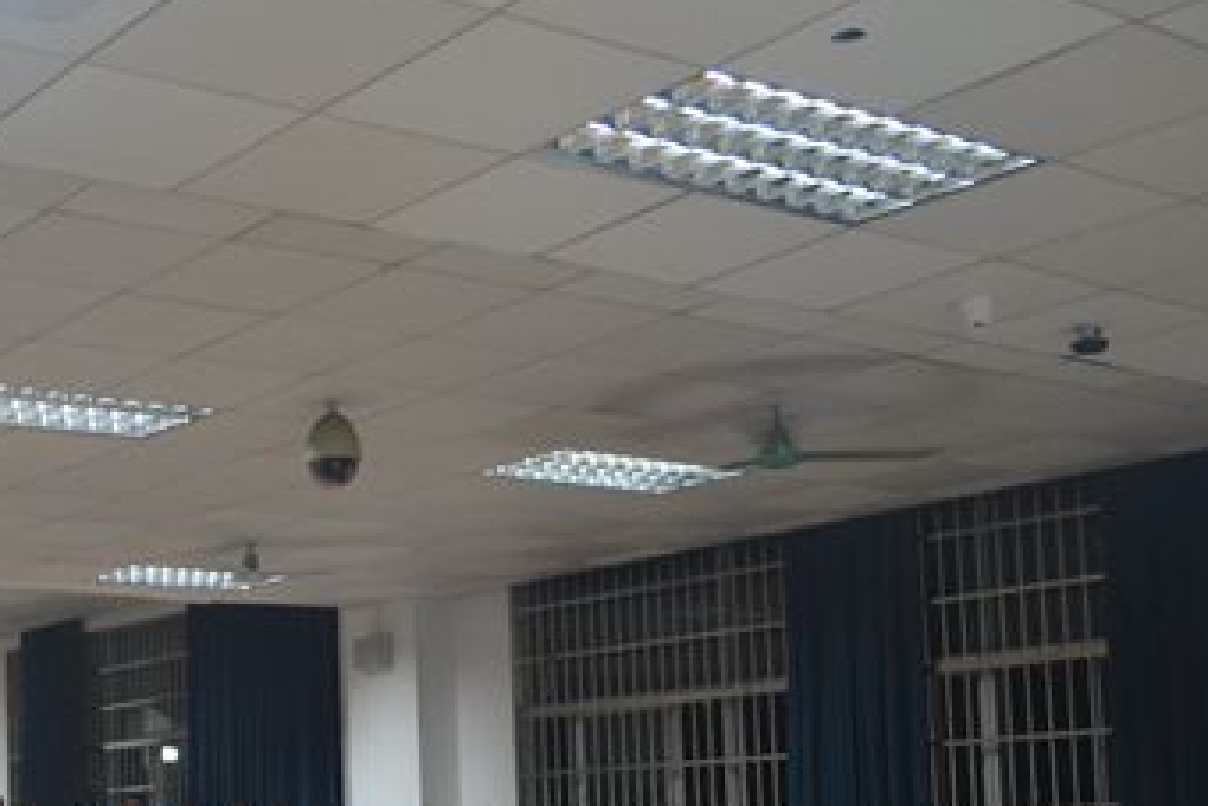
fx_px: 2014
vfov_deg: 22.2
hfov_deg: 31.3
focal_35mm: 60
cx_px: 50
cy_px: 698
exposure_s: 1/60
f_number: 3.8
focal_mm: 20
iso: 1250
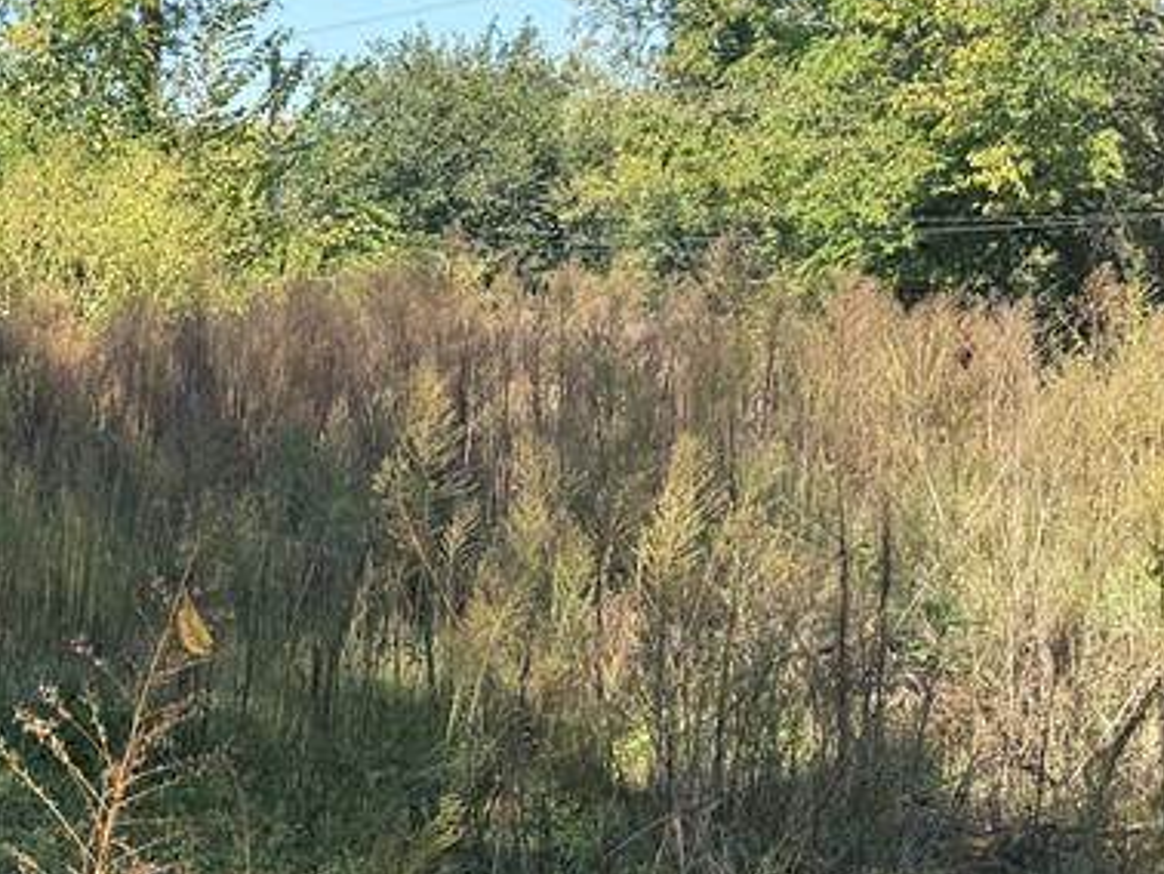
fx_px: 2187
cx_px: -259
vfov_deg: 22.6
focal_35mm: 65
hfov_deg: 26.3
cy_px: 345
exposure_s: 1/1770
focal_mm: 6.76
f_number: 1.78
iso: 80
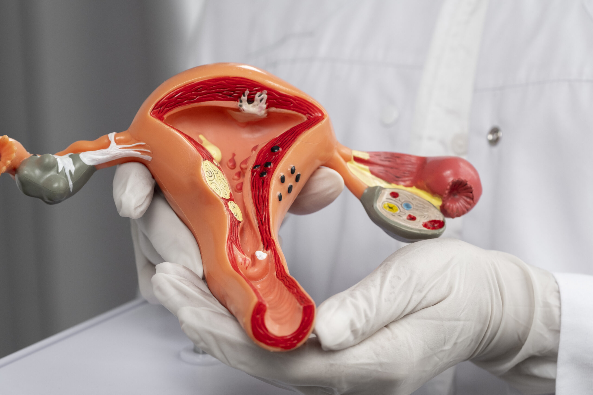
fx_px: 2224
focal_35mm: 135
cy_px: 198
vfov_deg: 10.2
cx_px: 296
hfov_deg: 15.2
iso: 640
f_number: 5.6
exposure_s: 1/160
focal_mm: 90
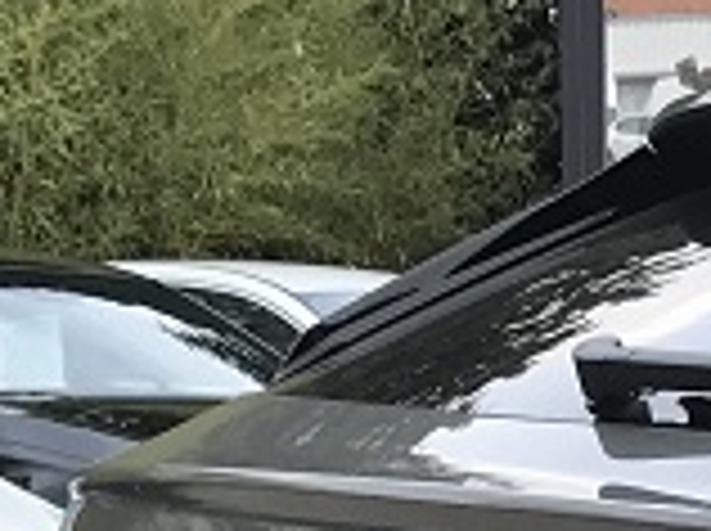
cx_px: 1498
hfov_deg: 10.1
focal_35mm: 179
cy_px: 1058
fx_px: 3671
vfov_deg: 7.9
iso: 20
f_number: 1.8
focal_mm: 3.99
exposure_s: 1/289
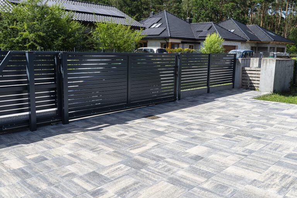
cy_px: 99
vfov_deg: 37.9
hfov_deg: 54.4
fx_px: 289
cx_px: 148
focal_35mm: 35
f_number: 8
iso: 100
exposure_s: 1/250
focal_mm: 35
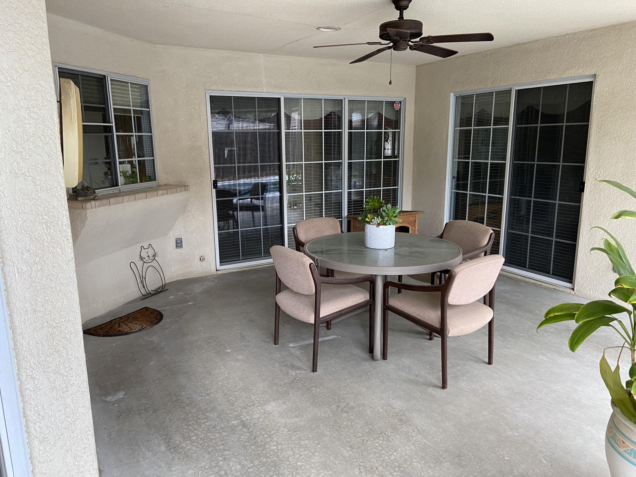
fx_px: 478
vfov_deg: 53.1
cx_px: 318
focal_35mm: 26
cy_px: 238
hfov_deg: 67.3
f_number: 1.8
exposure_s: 1/60
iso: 160
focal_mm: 4.25
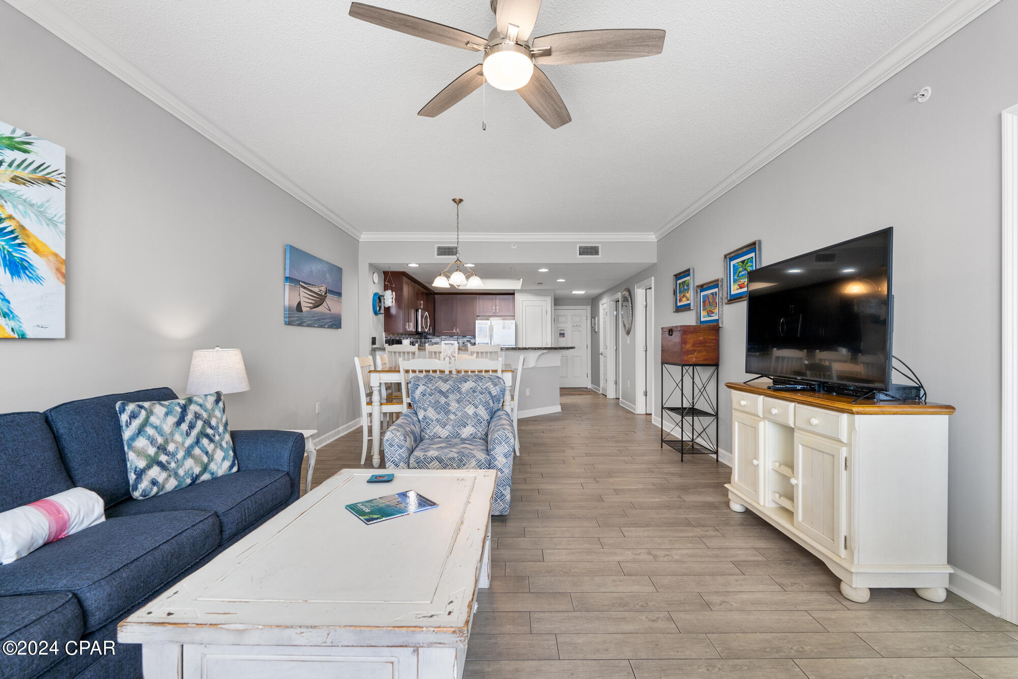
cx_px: 509
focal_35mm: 16
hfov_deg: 96.7
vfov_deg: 73.7
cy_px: 340
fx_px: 452
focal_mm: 16
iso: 320
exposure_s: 1/20
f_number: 8
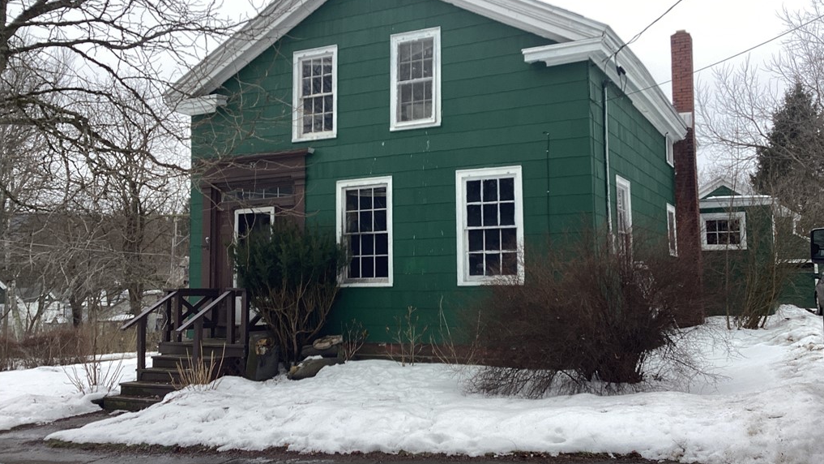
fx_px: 743
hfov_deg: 58.0
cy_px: 210
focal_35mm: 34
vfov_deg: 34.6
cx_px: 412
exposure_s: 1/120
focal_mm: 3.3
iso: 25
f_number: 2.4
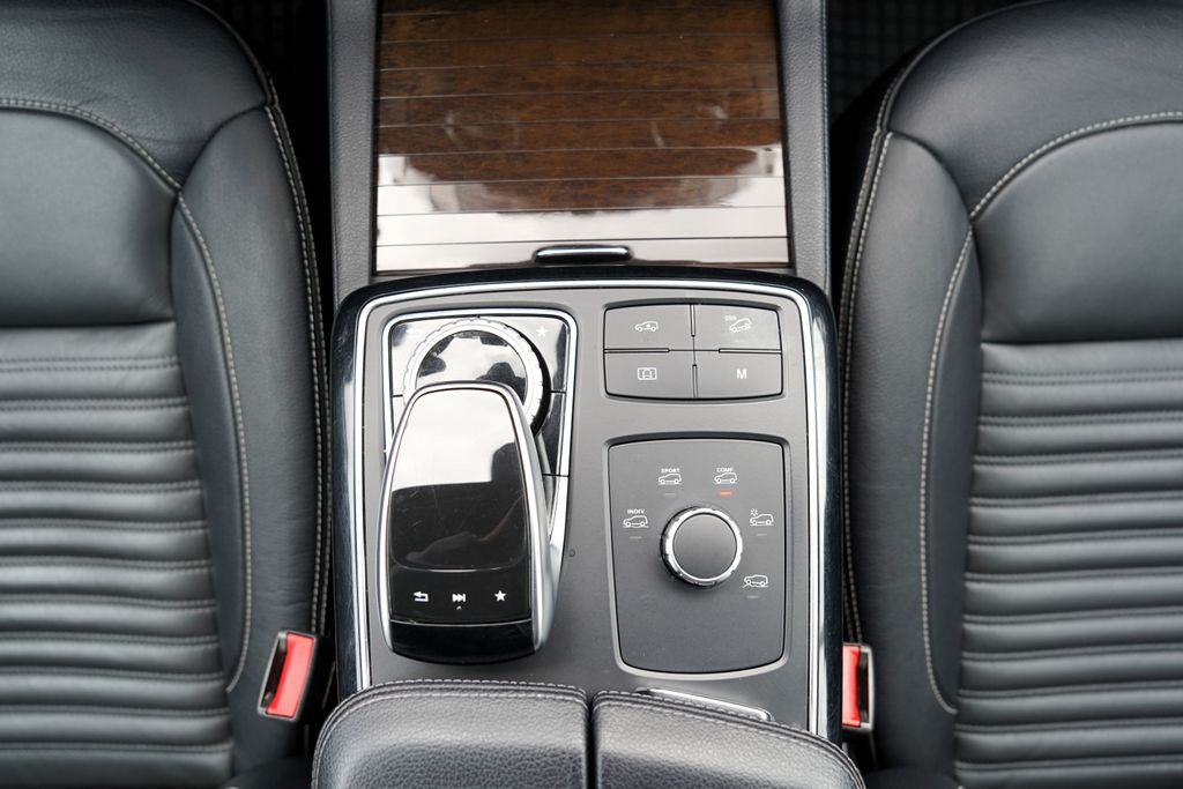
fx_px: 789
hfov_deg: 73.7
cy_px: 394
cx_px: 592
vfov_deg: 53.1
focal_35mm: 24
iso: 160
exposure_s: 1/60
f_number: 4
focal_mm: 24
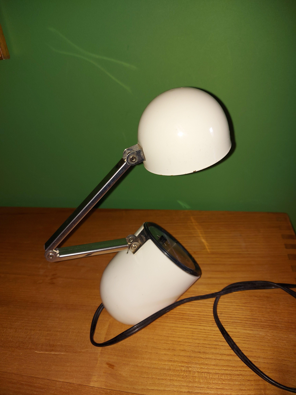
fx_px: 274
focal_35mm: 24
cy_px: 198
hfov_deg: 56.8
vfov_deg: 71.6
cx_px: 148
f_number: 1.8
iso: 40
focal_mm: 5.23
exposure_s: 1/50
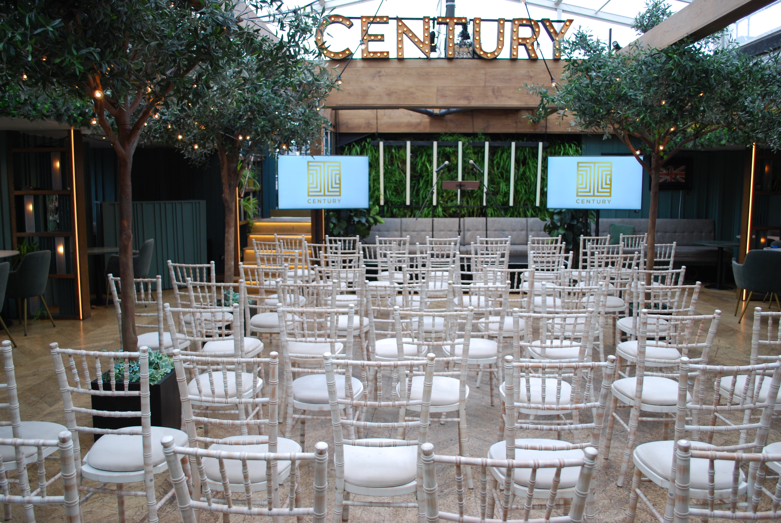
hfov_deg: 61.9
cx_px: 390
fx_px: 652
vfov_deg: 43.7
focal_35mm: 30
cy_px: 262
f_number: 3.8
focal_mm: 20
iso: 200
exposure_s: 1/50
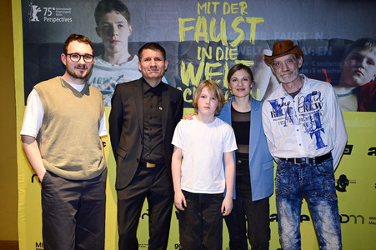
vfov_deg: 37.8
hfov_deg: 54.5
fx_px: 365
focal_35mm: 35
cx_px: 188
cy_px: 125
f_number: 4.5
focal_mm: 35
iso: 2000
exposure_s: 1/200
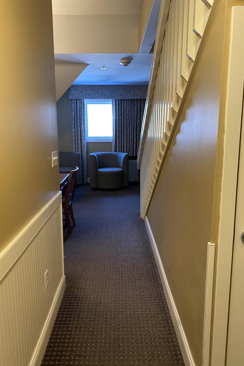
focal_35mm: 28
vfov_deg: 65.5
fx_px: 285
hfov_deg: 46.4
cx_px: 115
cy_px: 182
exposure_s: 1/60
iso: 200
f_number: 1.8
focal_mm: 4.25
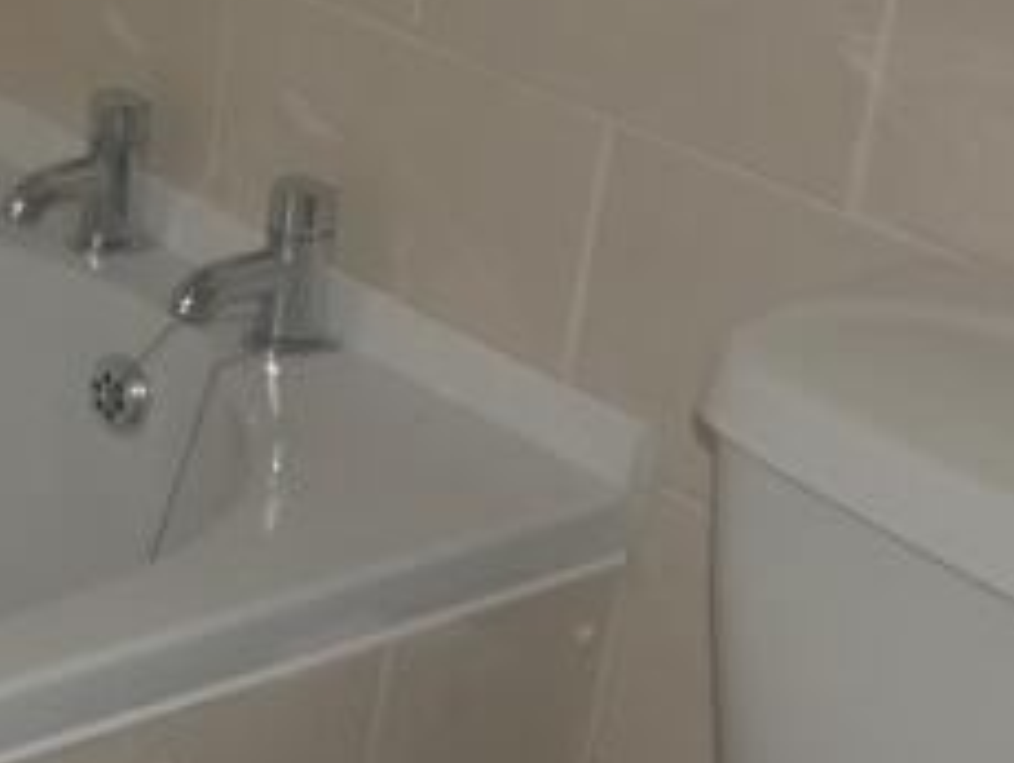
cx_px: -644
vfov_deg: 16.4
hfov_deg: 18.6
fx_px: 2610
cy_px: 71
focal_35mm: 89
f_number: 2.8
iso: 80
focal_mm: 3.6
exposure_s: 1/125
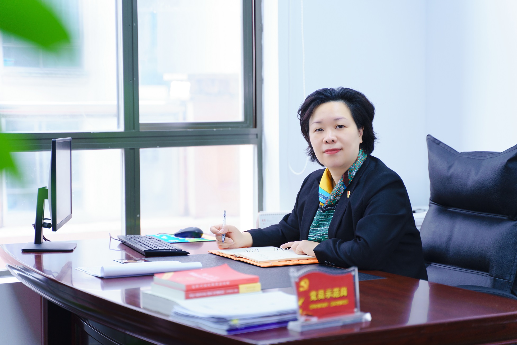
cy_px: 172
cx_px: 258
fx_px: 1020
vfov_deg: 19.2
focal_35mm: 71
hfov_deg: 28.4
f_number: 2.8
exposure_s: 1/80
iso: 400
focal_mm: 71
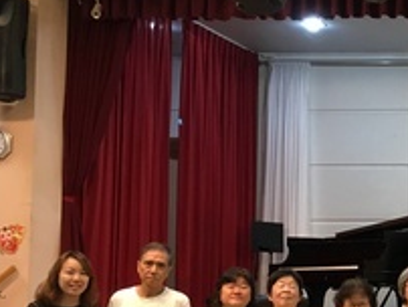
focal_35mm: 89
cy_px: 219
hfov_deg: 19.4
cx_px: 600
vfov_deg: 16.6
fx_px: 1050
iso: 100
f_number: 2.2
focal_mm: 4.15
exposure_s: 1/30
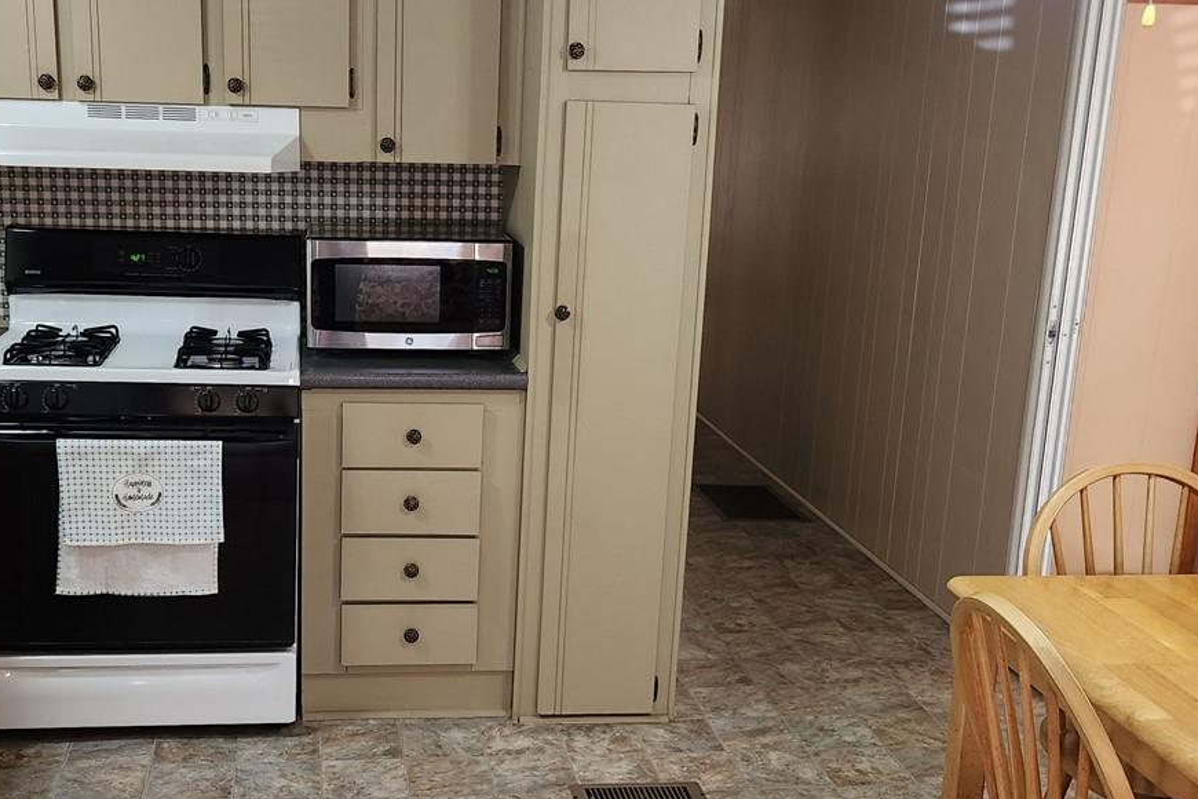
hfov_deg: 44.1
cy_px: 450
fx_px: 1464
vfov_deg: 30.5
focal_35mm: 44
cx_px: 448
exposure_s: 1/120
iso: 400
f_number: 1.8
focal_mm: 5.4
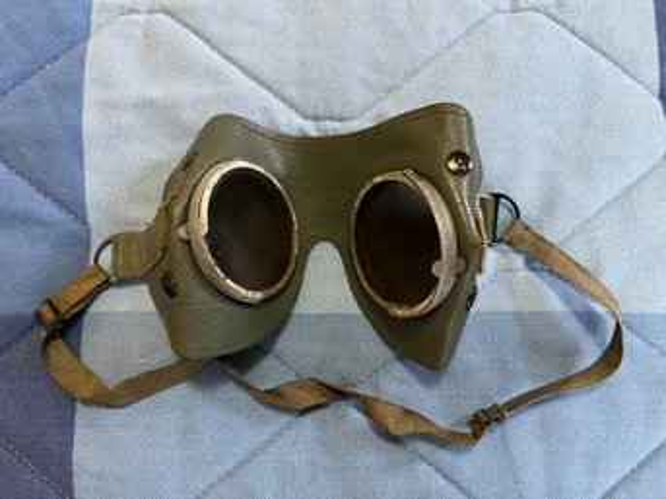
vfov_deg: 53.0
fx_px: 500
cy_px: 250
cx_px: 333
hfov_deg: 67.3
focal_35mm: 26
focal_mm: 5.1
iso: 500
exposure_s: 1/40
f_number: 1.6
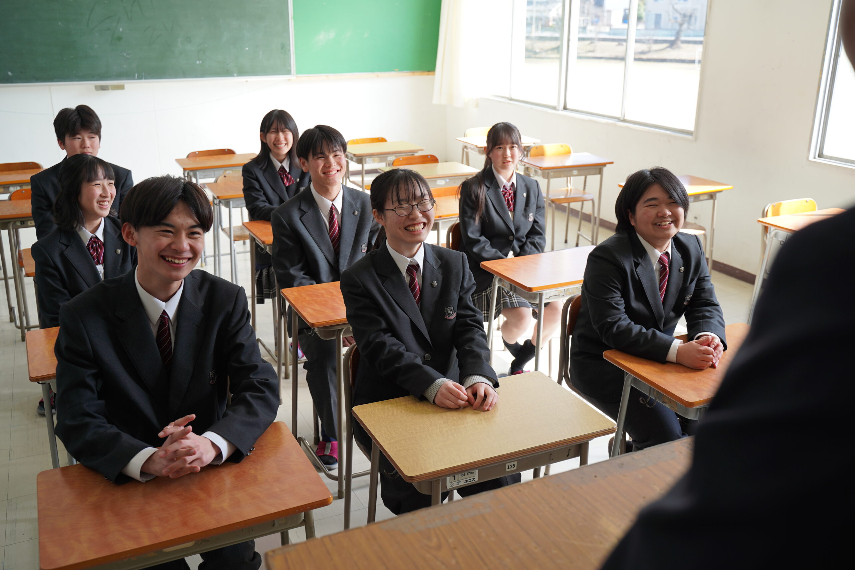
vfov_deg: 38.9
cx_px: 428
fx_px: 807
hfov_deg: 55.8
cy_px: 285
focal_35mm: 34
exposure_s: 1/160
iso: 200
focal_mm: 34
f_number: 4
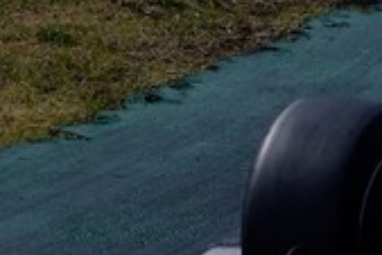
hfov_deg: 1.1
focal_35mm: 1913
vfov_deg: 0.7
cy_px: -7
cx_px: 687
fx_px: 20316
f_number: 4
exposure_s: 1/2000
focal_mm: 300
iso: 100
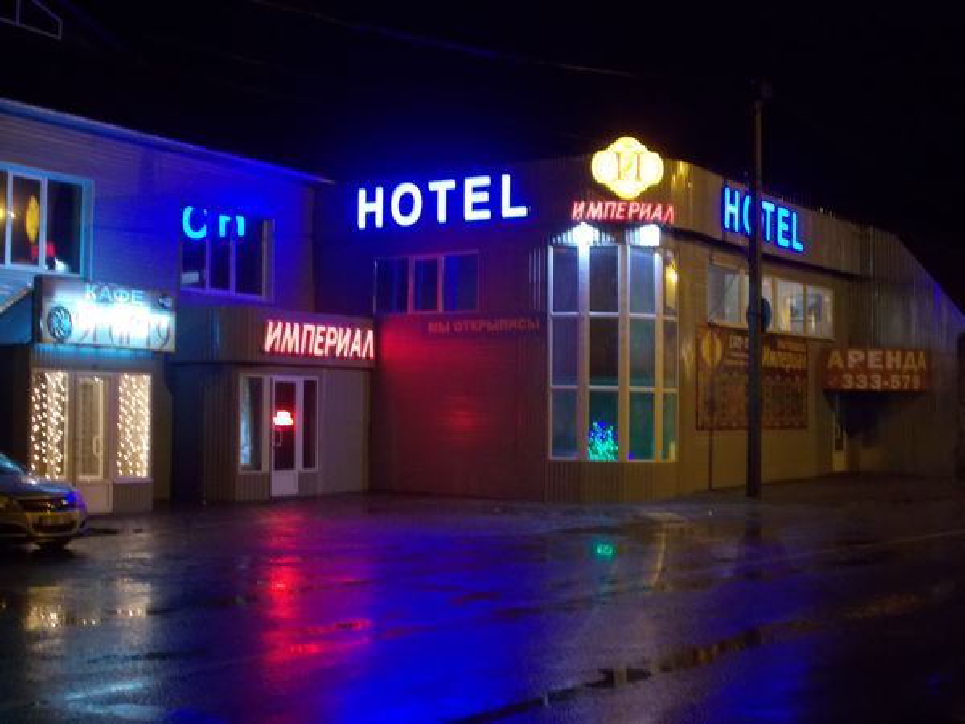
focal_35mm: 50
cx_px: 482
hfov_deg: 38.2
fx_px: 1394
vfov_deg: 29.1
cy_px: 362
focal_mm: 9
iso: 400
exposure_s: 1/3
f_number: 4.5
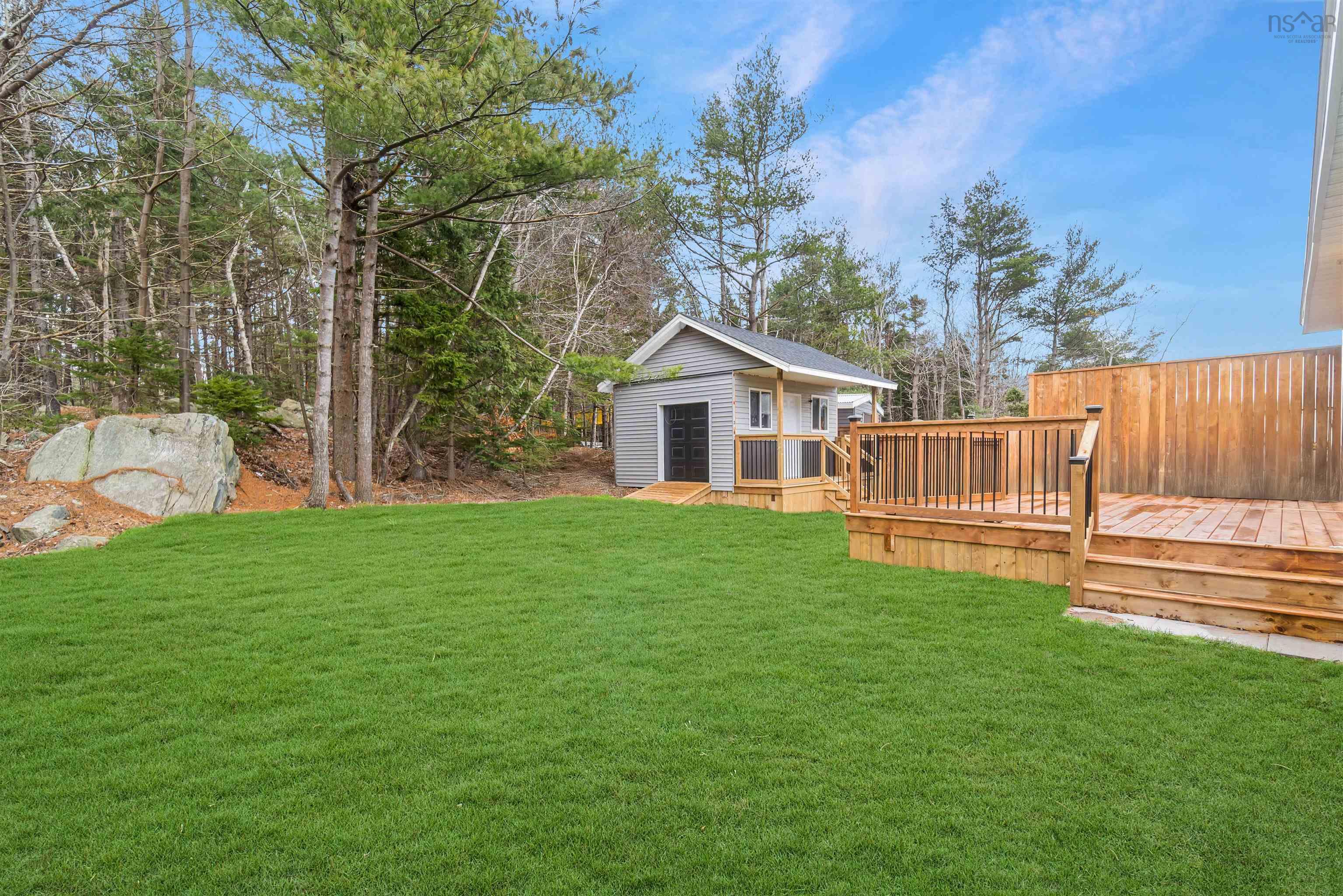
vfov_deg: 77.3
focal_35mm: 15
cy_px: 448
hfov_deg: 100.4
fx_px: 560
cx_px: 672
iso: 100
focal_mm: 10
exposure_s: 1/60
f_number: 5
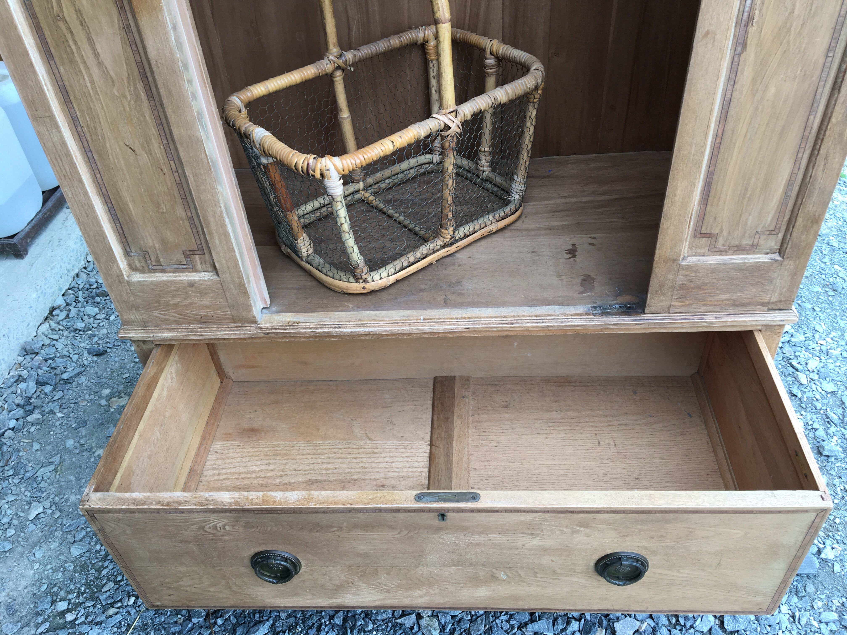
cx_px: 424
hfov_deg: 61.7
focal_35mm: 29
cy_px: 318
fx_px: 710
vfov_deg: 48.2
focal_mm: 4.15
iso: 25
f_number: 2.2
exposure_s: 1/100
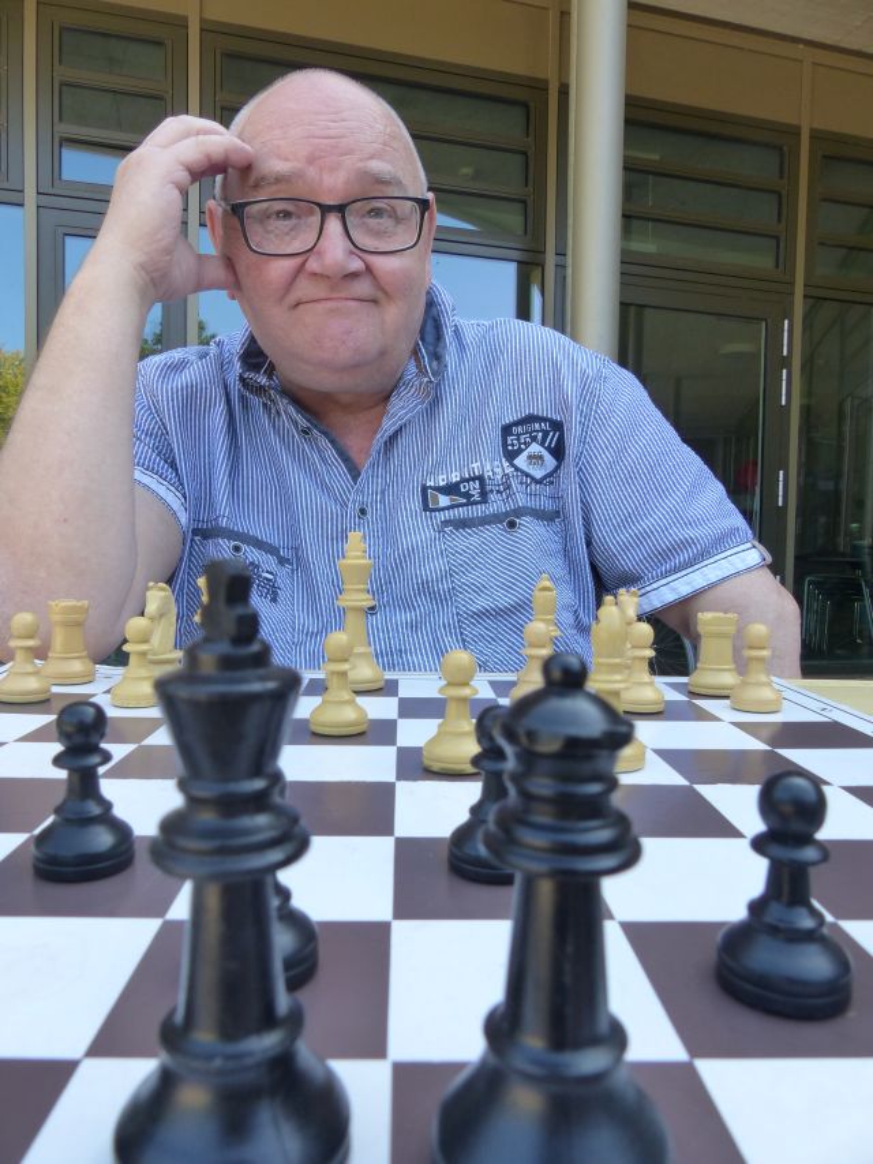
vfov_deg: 69.4
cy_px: 582
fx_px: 840
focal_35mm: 25
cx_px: 436
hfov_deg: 54.9
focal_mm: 4.5
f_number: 4
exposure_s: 1/100
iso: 160
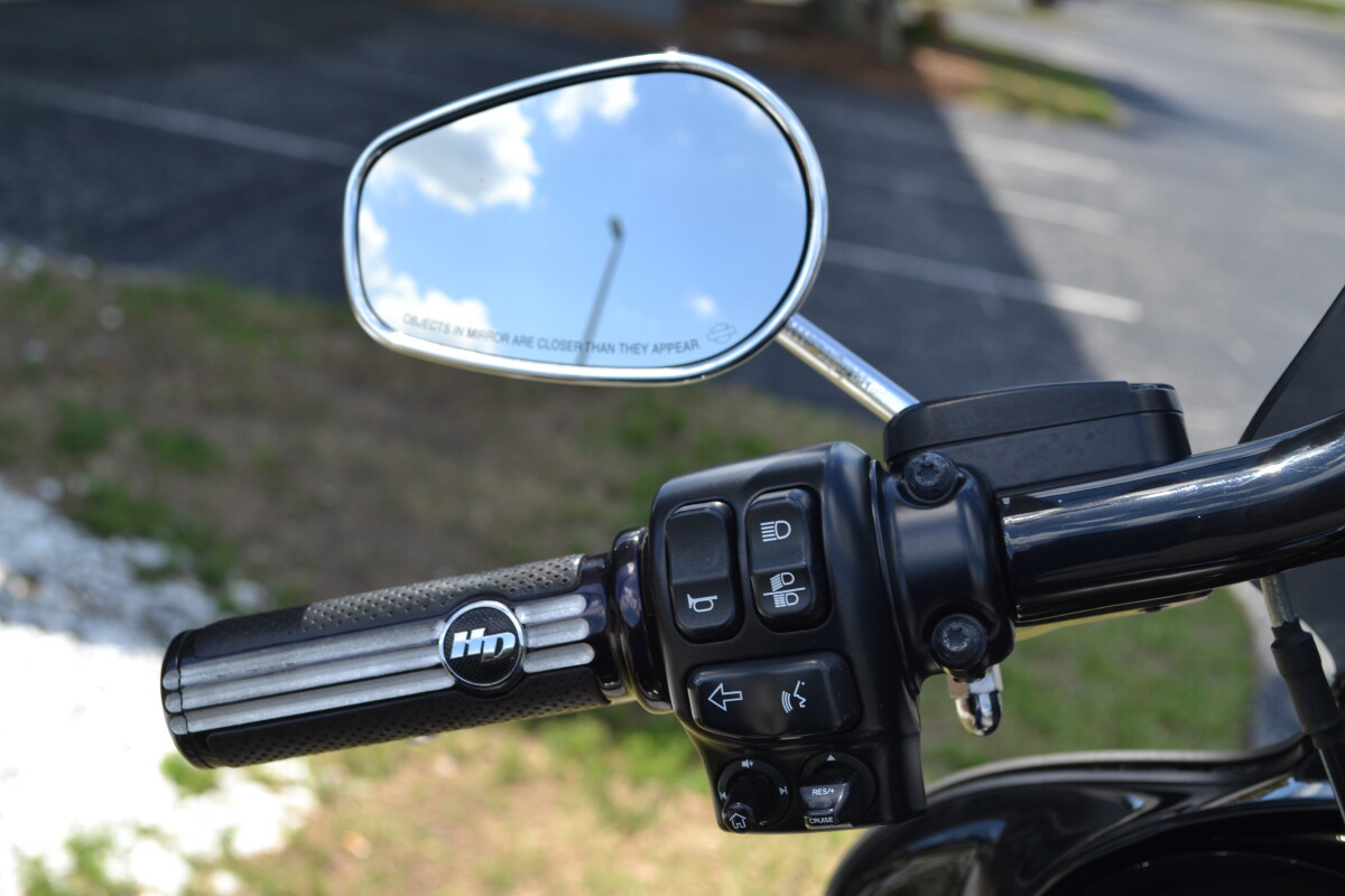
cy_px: 448
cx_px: 672
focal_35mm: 60
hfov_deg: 33.4
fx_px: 2241
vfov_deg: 22.6
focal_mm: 40
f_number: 7.1
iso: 100
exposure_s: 1/200
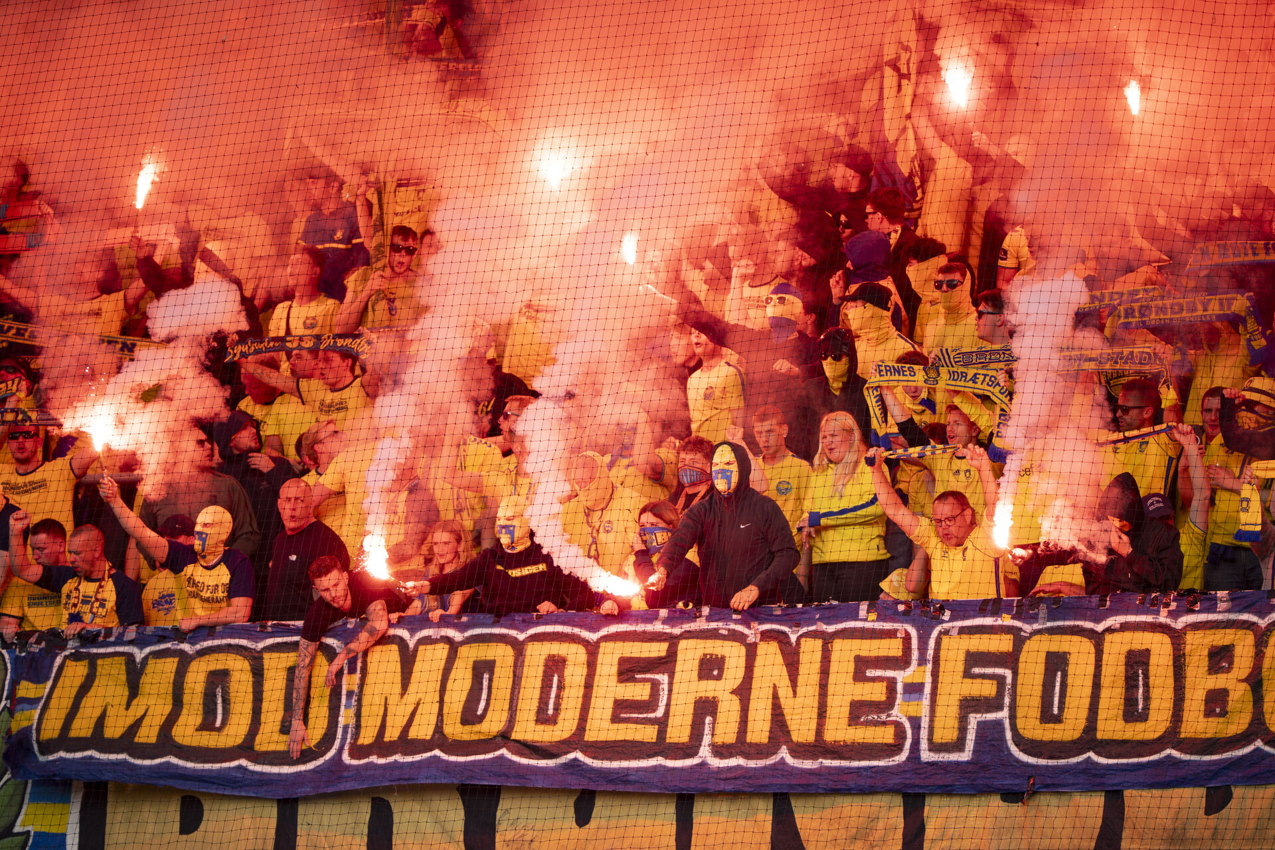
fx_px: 14166
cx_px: 638
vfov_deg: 3.4
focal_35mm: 400
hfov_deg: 5.2
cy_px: 425
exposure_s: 1/1250
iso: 160
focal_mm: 400
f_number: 2.8
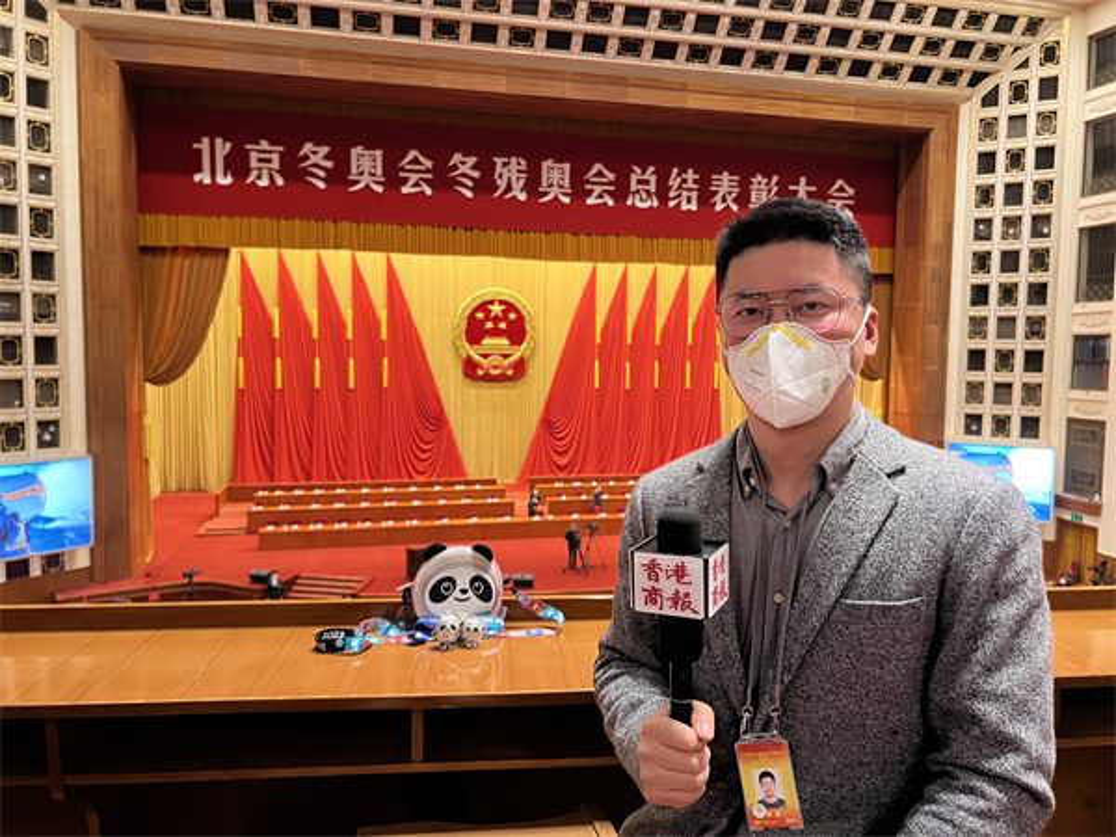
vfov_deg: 53.1
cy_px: 418
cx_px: 558
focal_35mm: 26
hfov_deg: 67.3
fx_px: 838
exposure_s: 1/60
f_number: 1.5
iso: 400
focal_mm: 5.7
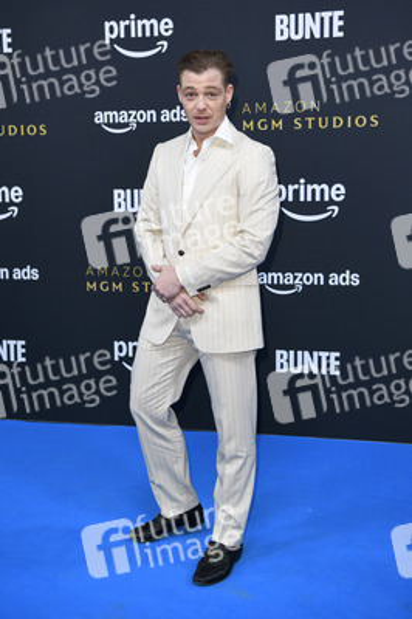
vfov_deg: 41.1
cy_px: 310
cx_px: 206
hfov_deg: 28.0
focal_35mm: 48
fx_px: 825
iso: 400
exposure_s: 1/400
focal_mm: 48
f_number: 4
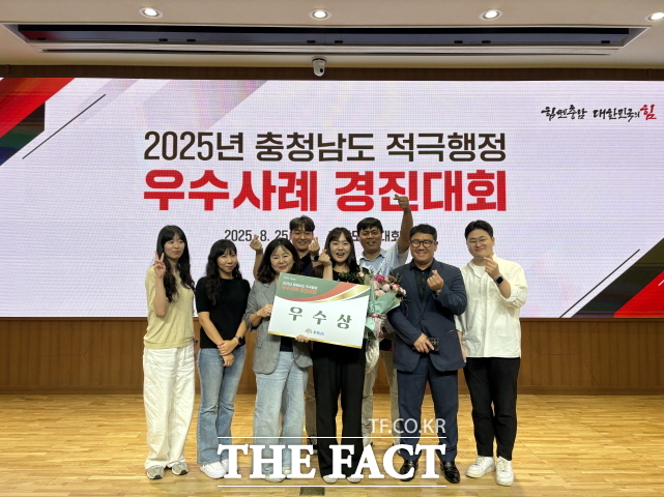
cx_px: 332
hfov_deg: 67.3
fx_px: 498
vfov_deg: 53.0
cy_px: 248
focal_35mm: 26
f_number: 1.6
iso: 50
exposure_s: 1/120
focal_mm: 5.96
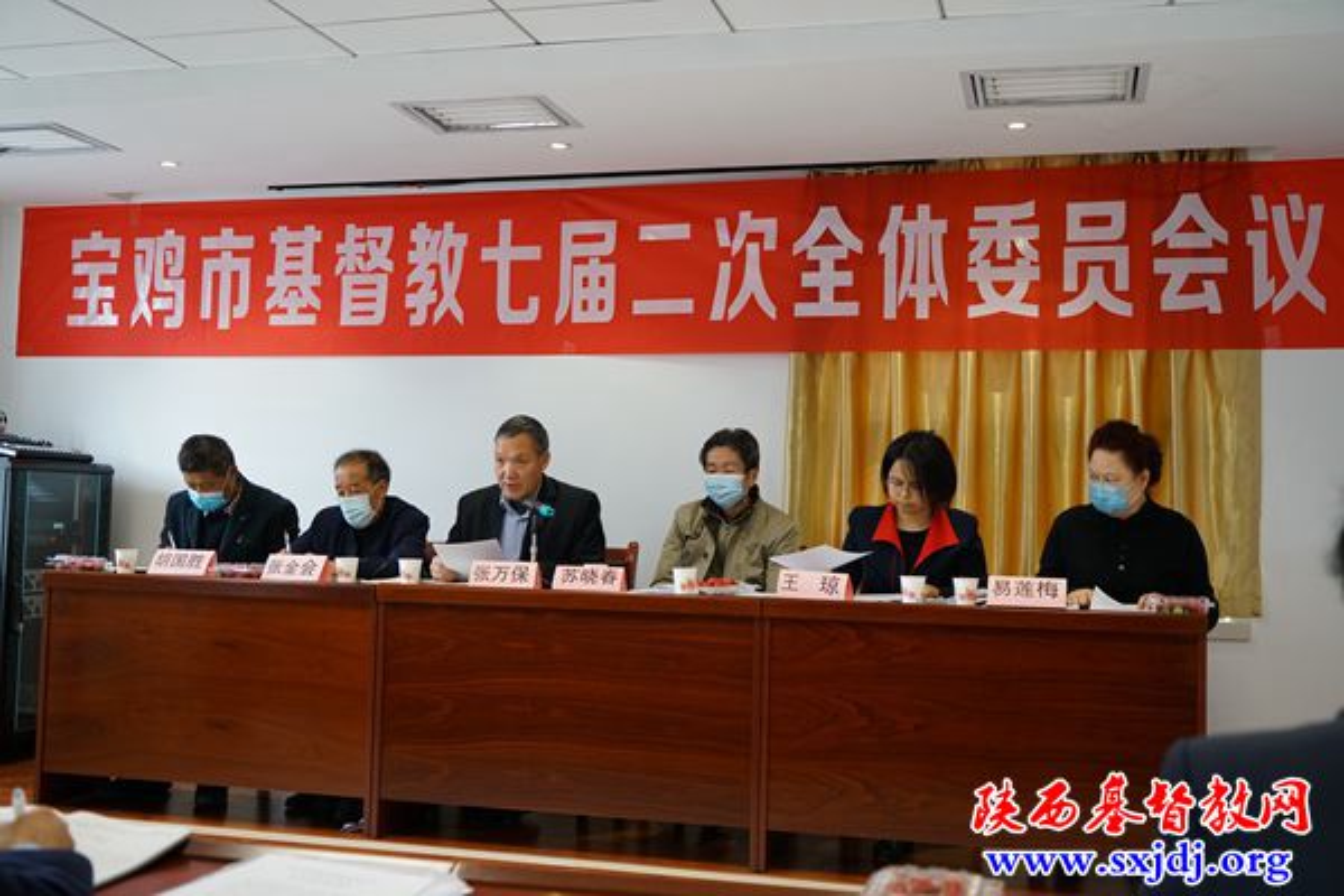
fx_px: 1419
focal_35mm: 38
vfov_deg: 35.1
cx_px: 672
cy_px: 448
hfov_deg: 50.7
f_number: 4
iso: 2000
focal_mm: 38
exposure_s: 1/160
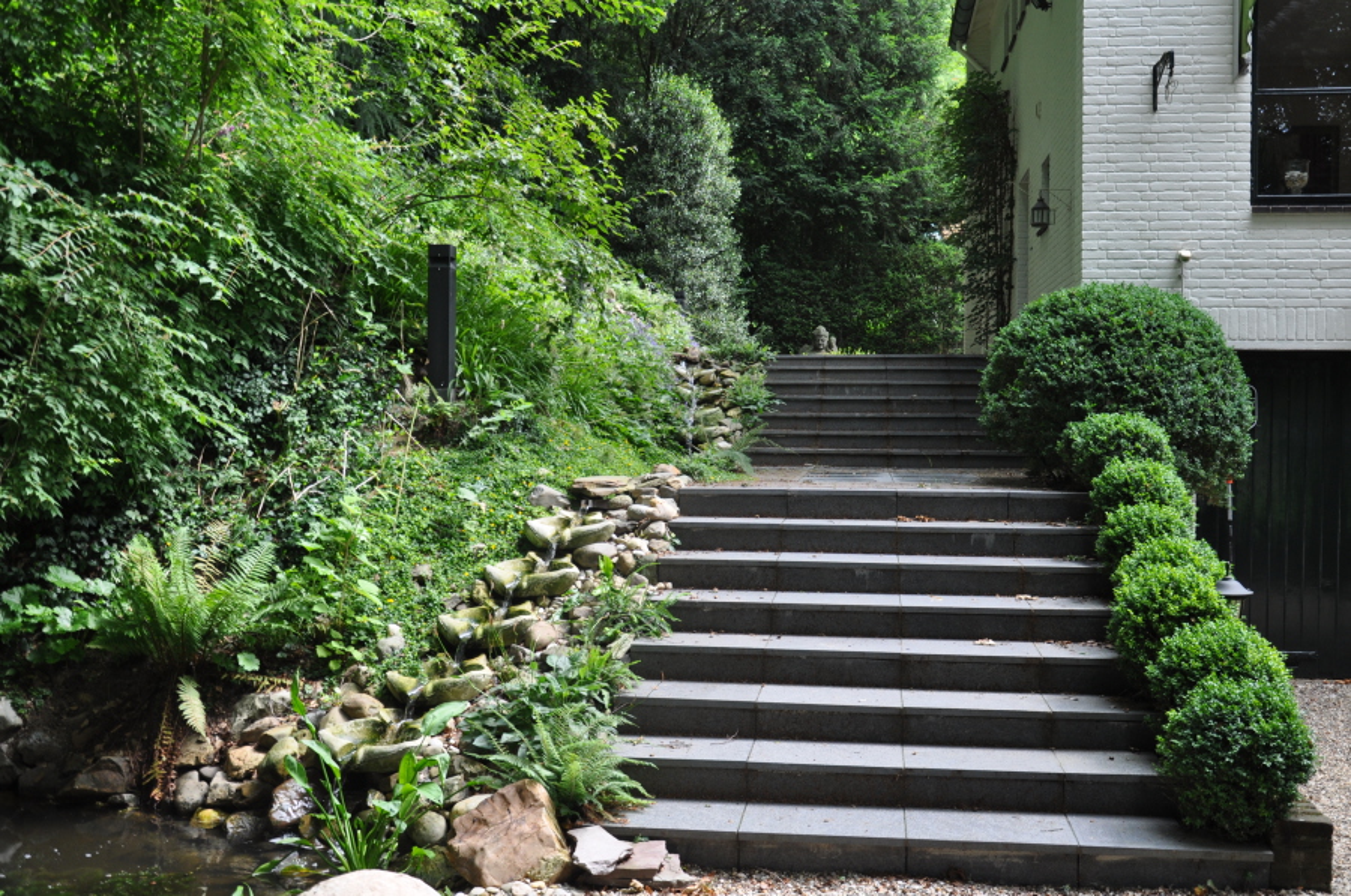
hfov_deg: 51.4
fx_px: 1405
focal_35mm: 38
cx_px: 676
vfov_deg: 35.4
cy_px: 448
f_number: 5
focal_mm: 25
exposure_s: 1/100
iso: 400
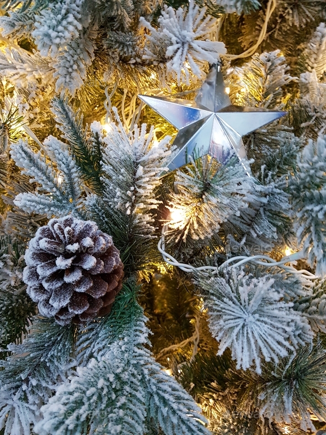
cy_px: 218
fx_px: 327
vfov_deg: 67.3
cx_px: 163
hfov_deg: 53.1
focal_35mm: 26
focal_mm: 4.2
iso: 200
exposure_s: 1/11
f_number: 1.7
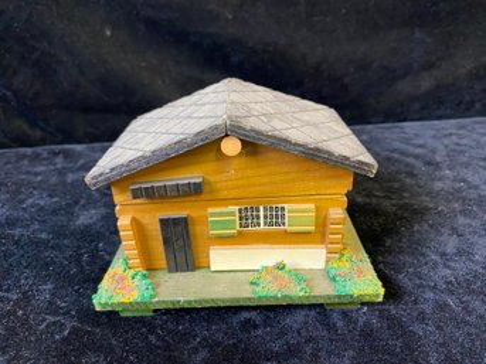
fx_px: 365
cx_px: 243
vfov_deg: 53.0
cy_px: 182
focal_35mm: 26
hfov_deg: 67.3
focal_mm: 4.25
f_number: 1.8
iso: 320
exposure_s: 1/60
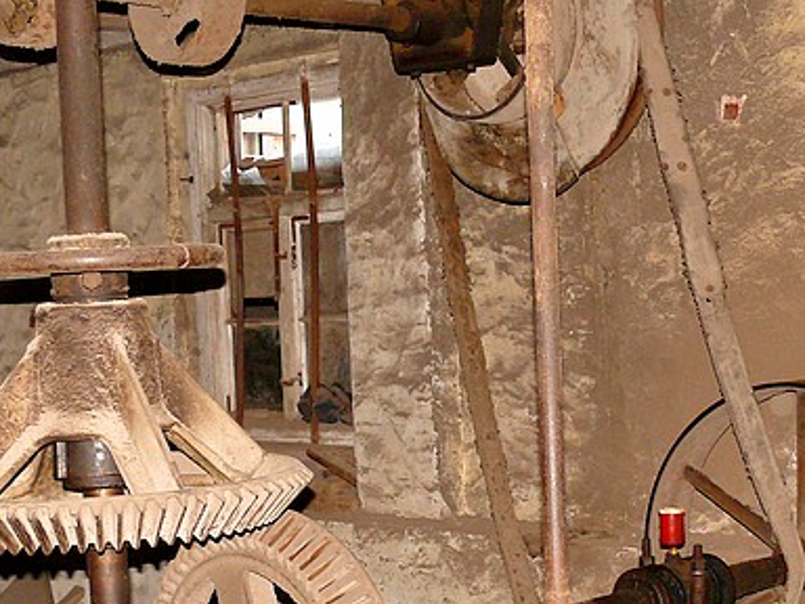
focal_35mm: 73
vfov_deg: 20.0
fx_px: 1698
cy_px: 455
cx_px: 547
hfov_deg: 26.5
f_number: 2.8
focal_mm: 7.4
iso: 250
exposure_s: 1/30
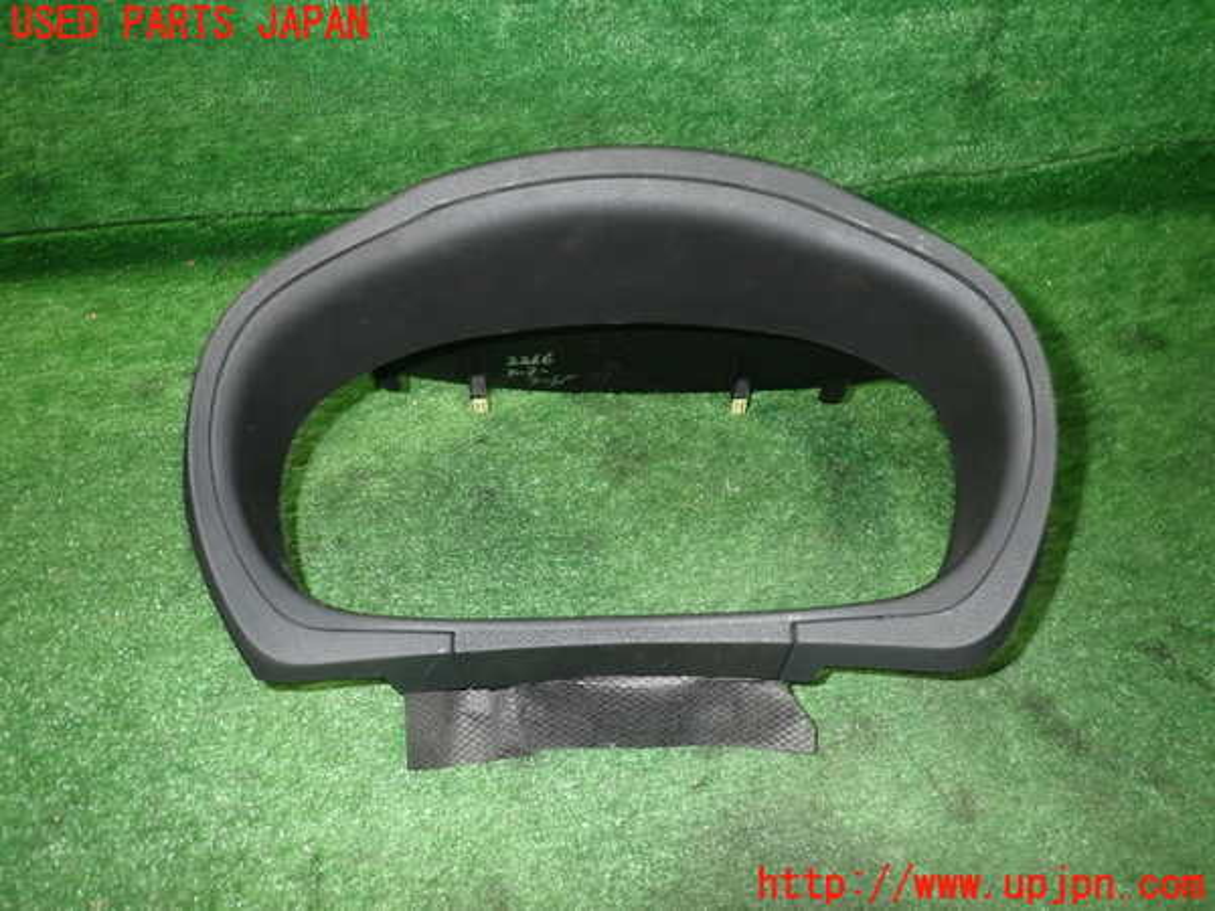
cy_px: 456
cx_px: 608
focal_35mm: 25
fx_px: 877
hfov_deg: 69.4
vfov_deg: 54.9
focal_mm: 4.5
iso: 200
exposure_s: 1/30
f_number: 2
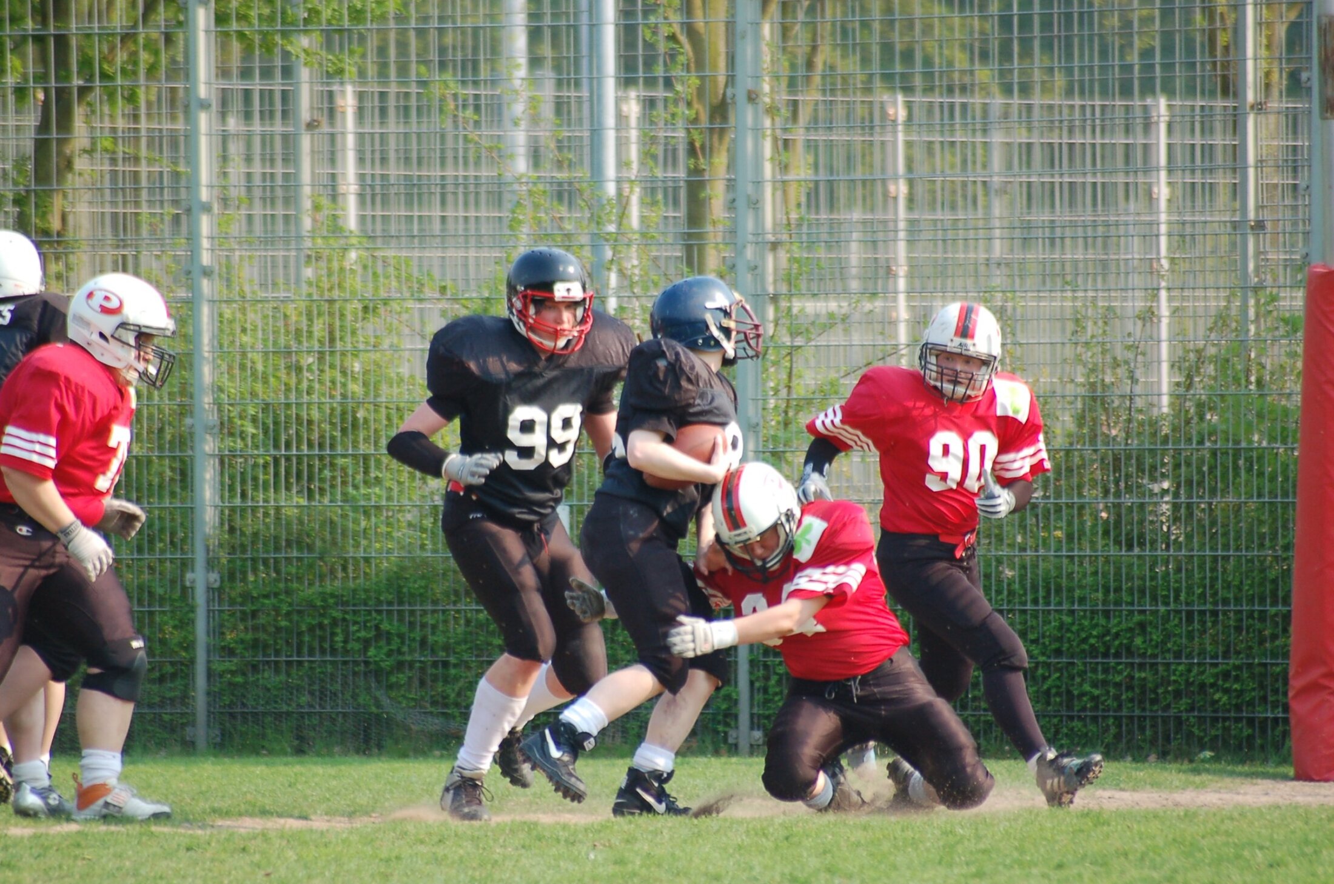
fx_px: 16643
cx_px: 667
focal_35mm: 450
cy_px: 442
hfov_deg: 4.6
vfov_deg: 3.0
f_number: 5.6
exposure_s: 1/500
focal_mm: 300
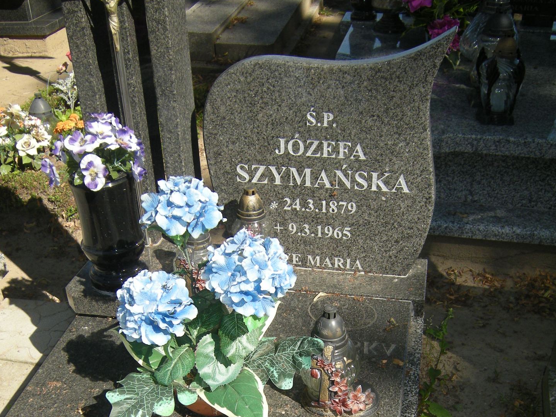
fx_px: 675
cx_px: 275
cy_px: 354
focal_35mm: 42
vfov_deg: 33.0
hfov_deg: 44.8
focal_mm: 5.3
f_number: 5.8
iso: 91
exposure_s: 1/198
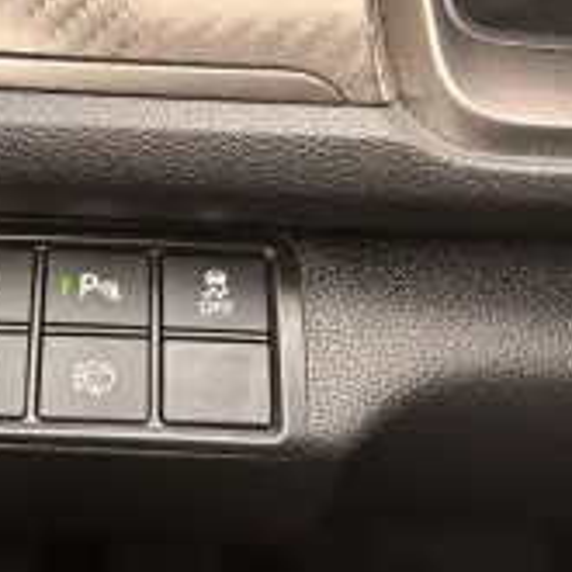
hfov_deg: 32.9
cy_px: 153
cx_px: 97
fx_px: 935
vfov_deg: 33.4
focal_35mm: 50
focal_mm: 5.96
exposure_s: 1/60
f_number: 1.6
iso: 250
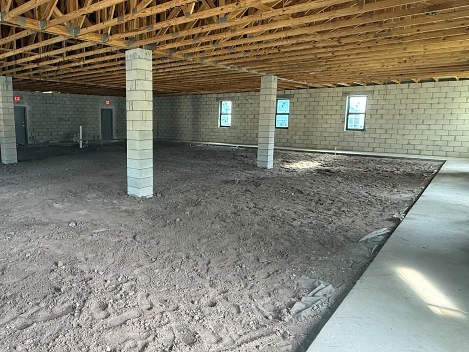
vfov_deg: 54.8
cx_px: 168
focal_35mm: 25
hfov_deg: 68.0
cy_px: 166
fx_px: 339
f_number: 2.2
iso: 400
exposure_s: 1/60
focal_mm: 2.22
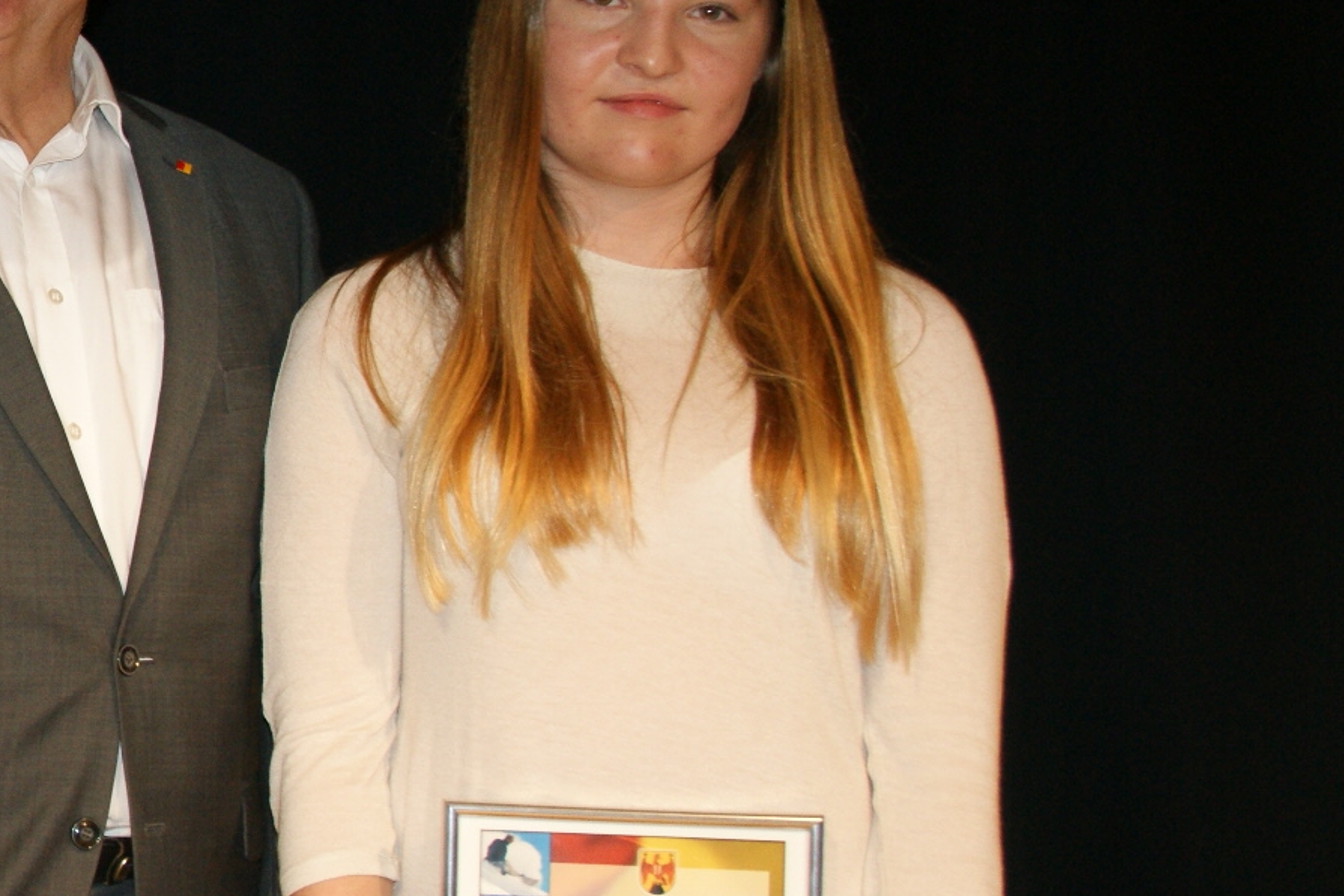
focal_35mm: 92
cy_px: 443
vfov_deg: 14.9
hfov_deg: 20.5
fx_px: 3434
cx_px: -344
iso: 400
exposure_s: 1/60
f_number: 5.6
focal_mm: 24
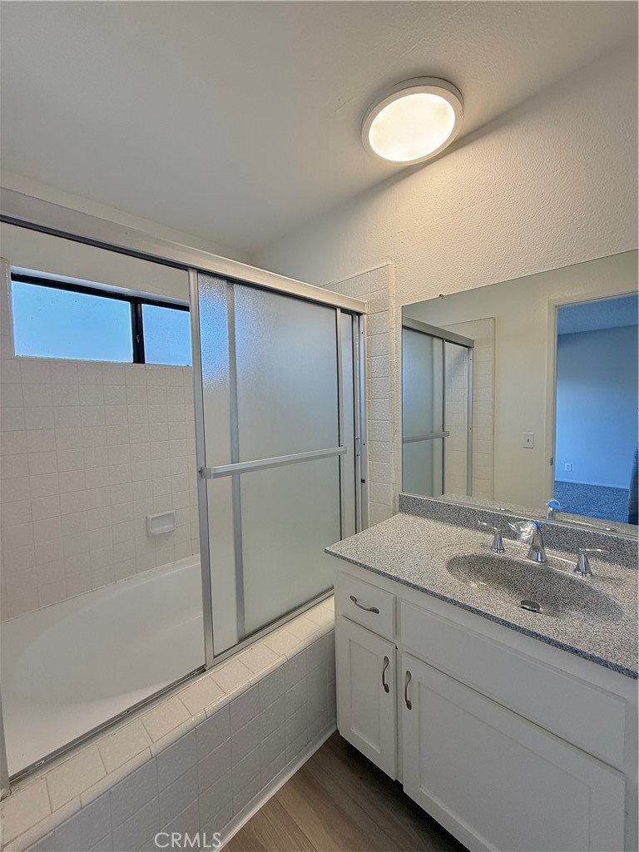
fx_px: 345
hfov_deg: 85.7
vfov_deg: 102.1
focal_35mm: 14
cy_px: 426
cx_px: 320
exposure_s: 1/99
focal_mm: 2.22
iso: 64
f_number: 2.2
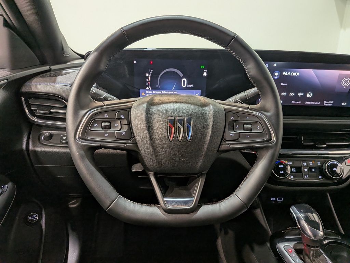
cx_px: 175
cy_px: 132
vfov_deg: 56.8
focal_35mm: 24
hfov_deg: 71.6
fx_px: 243
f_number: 1.7
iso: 167
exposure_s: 1/100
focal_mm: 4.53
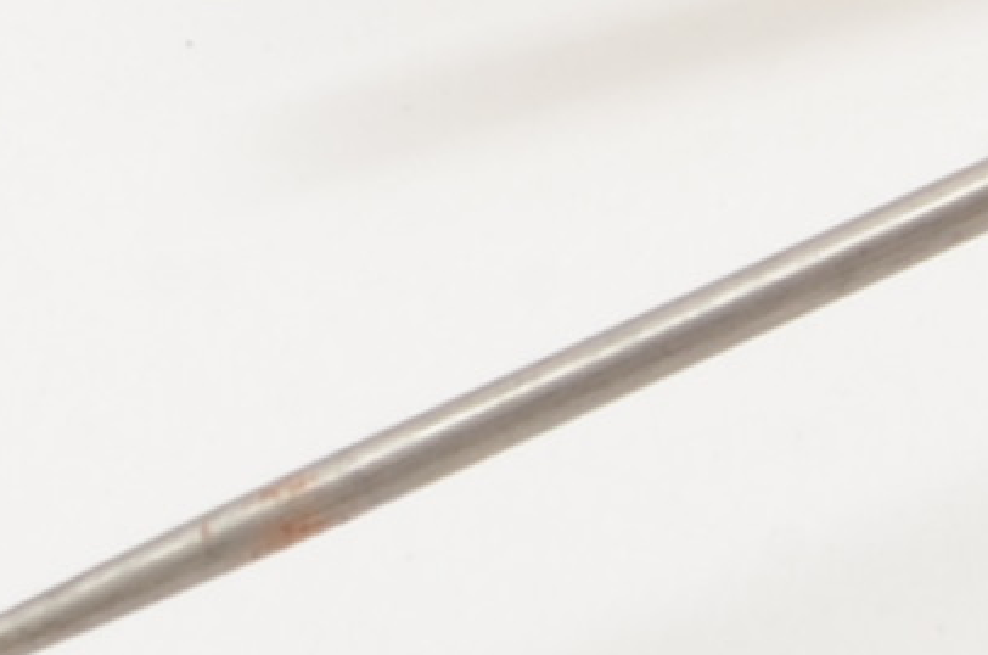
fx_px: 11970
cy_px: -684
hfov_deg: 4.6
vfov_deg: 3.1
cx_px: 2305
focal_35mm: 437
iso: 200
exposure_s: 1/125
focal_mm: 48
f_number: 16
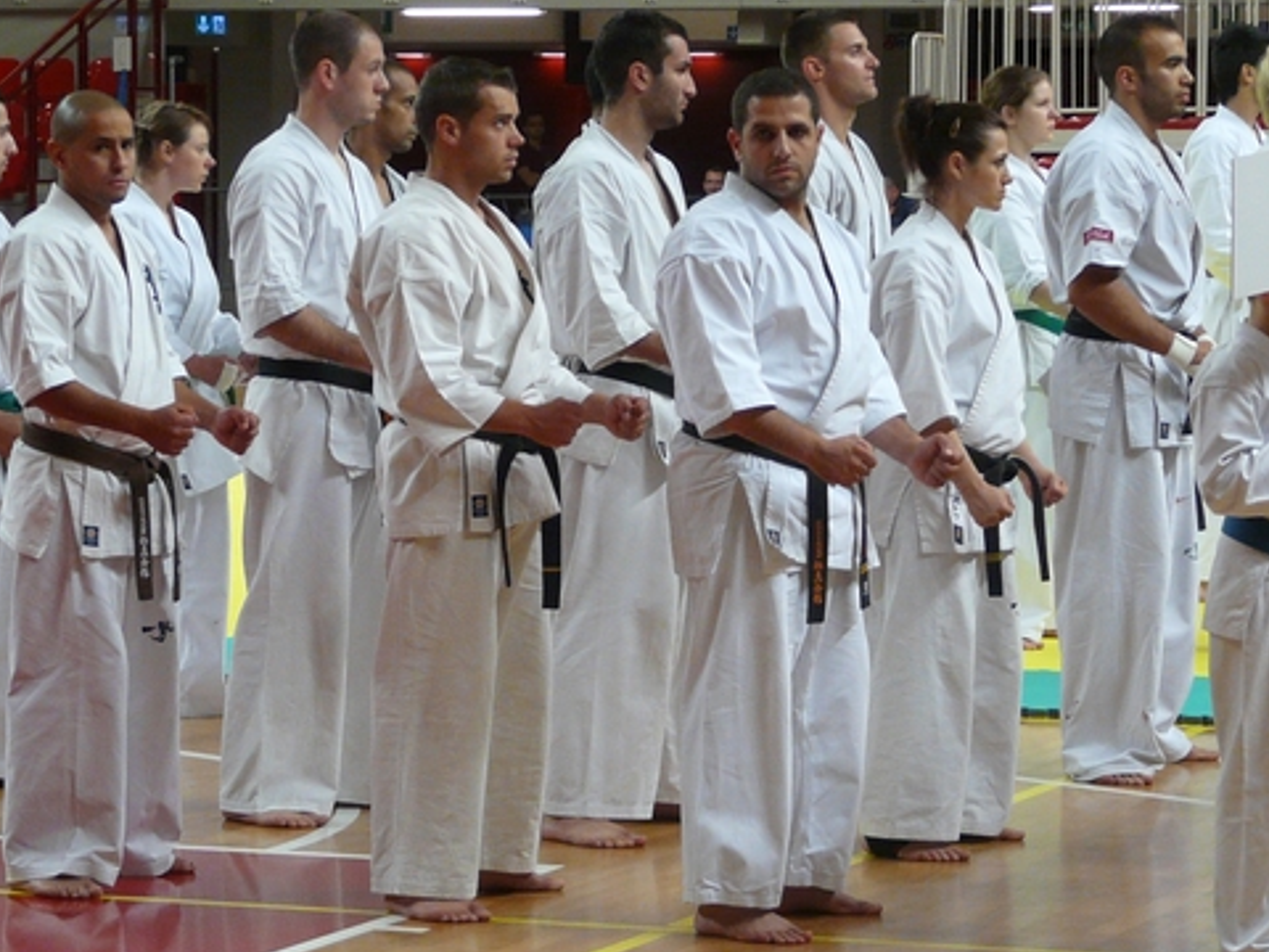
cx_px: 730
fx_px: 5499
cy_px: 487
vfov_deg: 9.9
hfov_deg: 13.2
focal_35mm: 150
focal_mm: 12.3
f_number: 3.2
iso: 160
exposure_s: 1/50
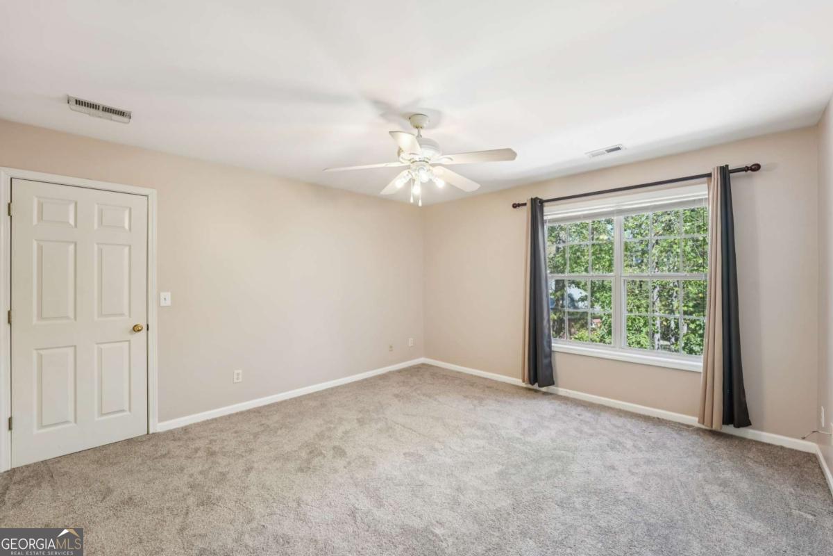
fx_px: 324
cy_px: 278
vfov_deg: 81.2
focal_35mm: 14
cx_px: 416
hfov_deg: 104.3
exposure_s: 1/13
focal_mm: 14
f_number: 8
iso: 320
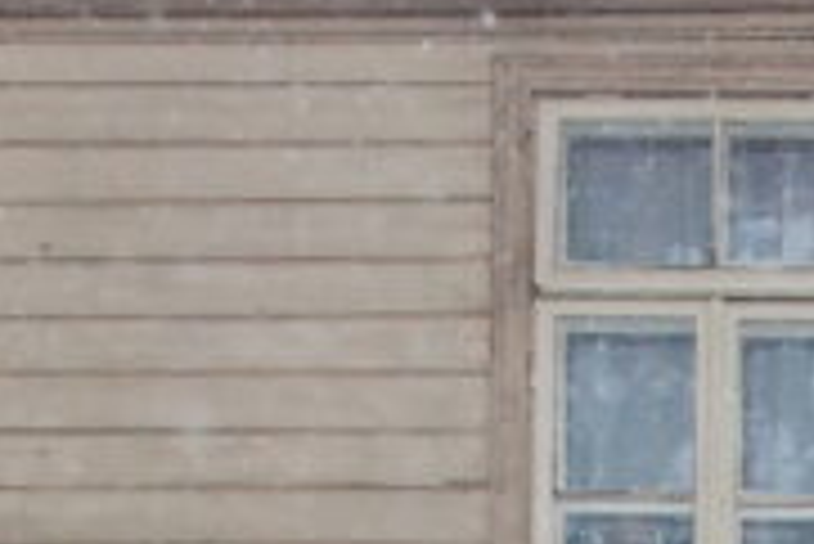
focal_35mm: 237
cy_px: 1387
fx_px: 5363
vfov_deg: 5.6
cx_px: 639
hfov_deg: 8.7
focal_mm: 28
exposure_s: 1/400
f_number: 10
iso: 1600
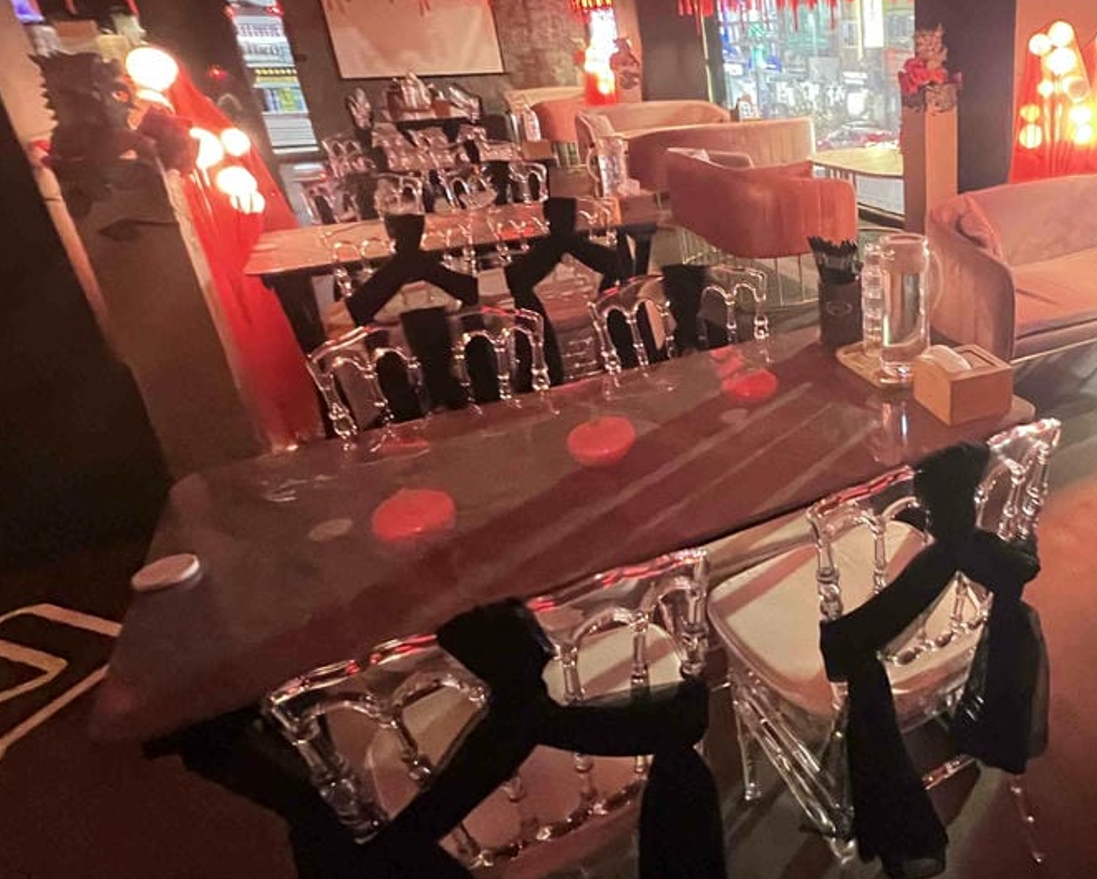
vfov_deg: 60.3
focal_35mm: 23
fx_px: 747
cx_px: 908
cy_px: 345
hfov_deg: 64.8
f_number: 1.8
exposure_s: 1/17
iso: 2000
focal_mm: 1.57
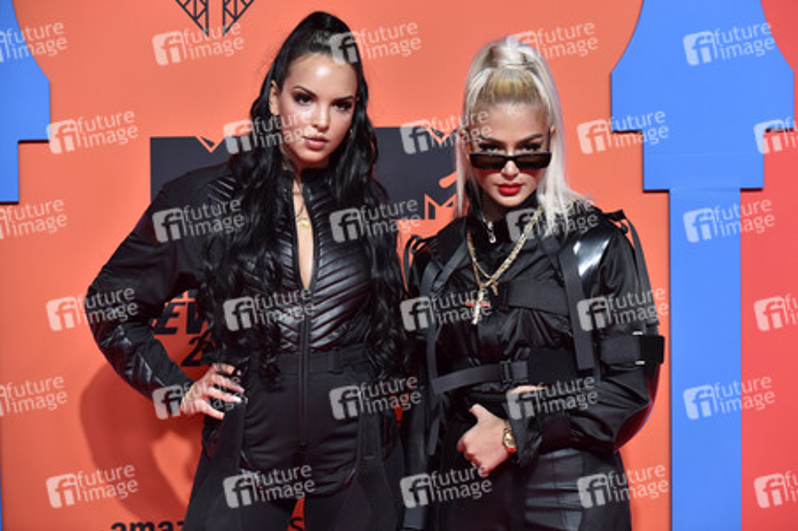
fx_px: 4430
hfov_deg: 10.3
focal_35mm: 200
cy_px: 266
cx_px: 399
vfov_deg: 6.9
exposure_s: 1/250
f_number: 3.5
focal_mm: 200
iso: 2000
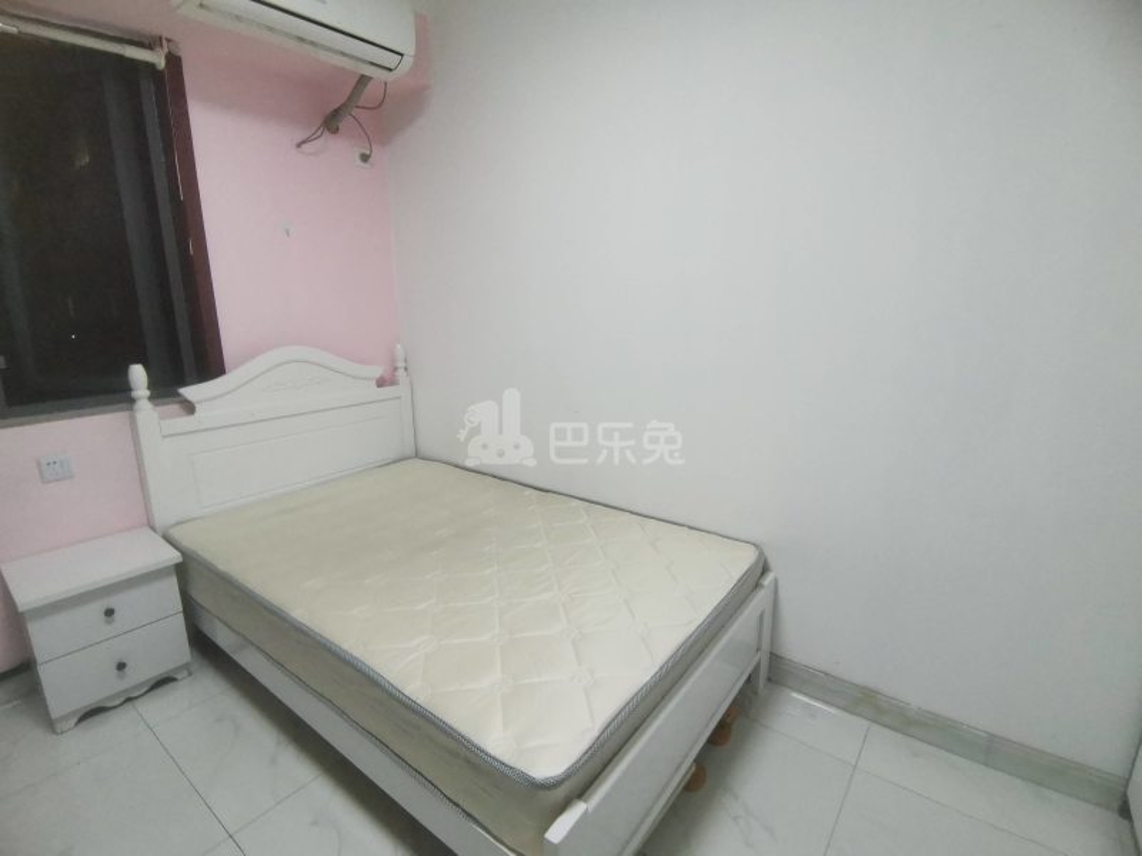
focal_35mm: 17
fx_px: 561
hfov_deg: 91.0
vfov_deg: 74.7
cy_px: 428
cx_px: 571
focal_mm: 2.26
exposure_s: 1/33.3
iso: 250
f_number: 2.2
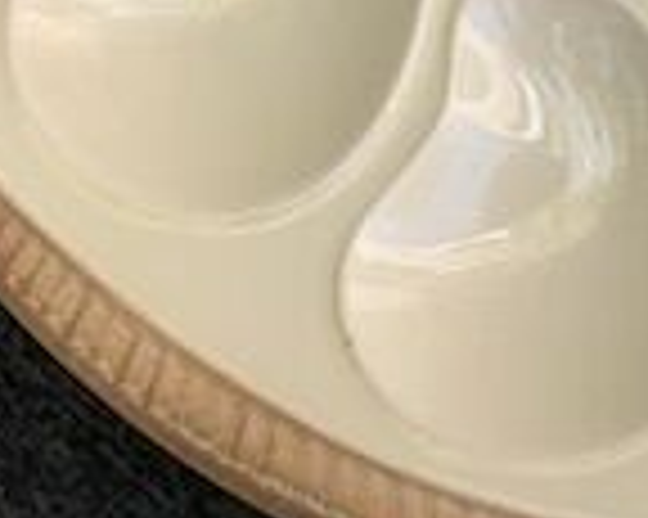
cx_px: 832
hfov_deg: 16.2
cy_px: -374
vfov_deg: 12.6
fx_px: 2166
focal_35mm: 113
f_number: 1.8
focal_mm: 4.25
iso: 25
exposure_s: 1/306
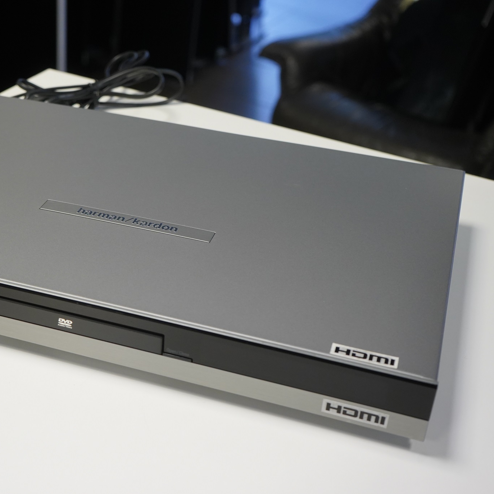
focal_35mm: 52
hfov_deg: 32.3
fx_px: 840
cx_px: 137
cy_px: 250
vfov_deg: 32.8
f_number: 5.6
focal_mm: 40
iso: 2000
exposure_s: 1/60
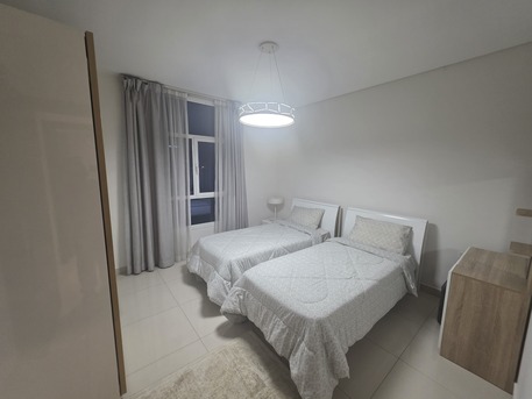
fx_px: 200
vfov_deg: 89.9
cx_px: 266
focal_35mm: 13
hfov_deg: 106.2
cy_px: 200
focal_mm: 2.2
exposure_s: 1/50
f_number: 1.9
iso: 200
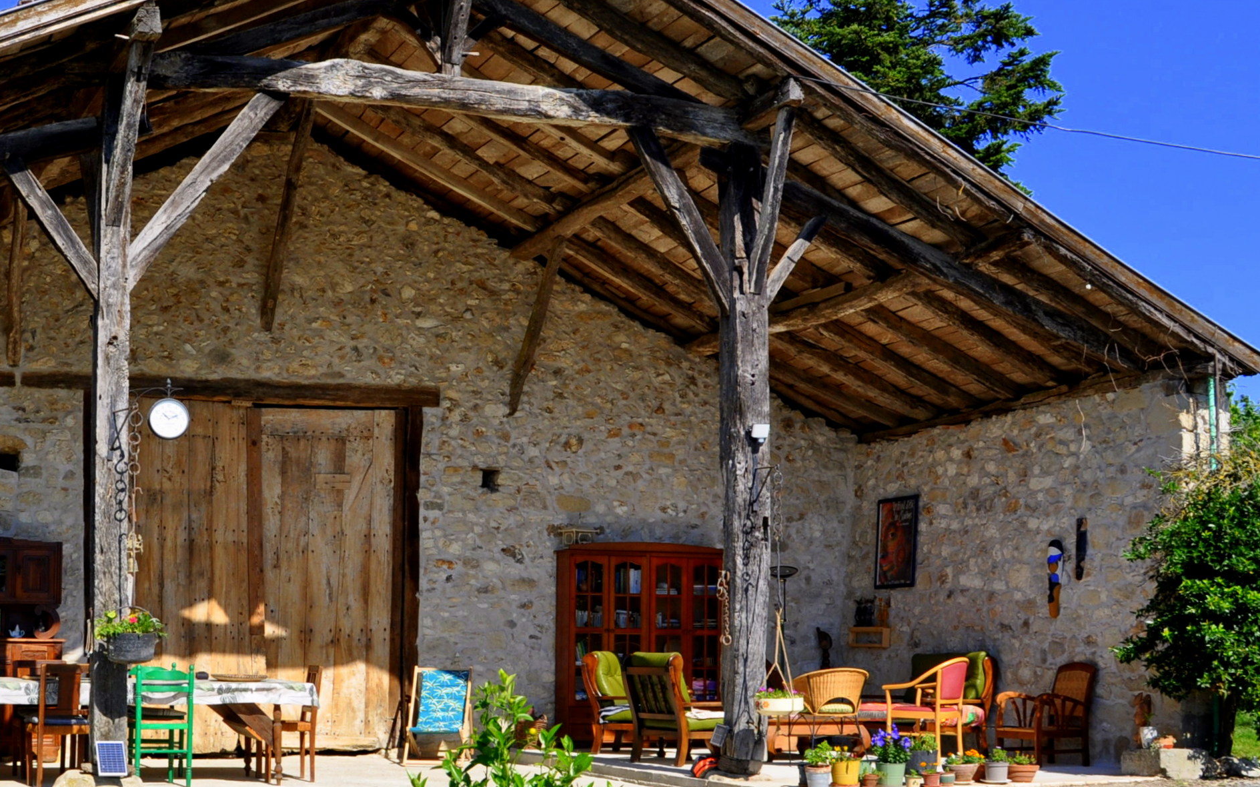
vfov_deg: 24.8
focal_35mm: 52
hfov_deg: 38.3
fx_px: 1785
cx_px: 385
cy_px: 472
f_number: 9
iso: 200
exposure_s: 1/320
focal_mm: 20
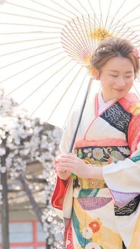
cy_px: 120
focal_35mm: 340
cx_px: -13
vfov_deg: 6.3
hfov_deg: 3.6
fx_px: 2242
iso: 800
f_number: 5.6
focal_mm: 92.4
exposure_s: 1/250
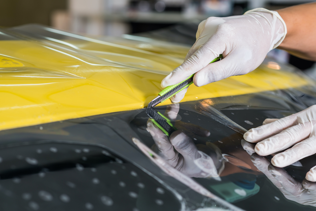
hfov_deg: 23.9
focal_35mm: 85
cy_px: 106
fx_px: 746
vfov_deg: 16.1
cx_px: 158
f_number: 5.6
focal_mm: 85
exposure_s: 1/160
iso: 200
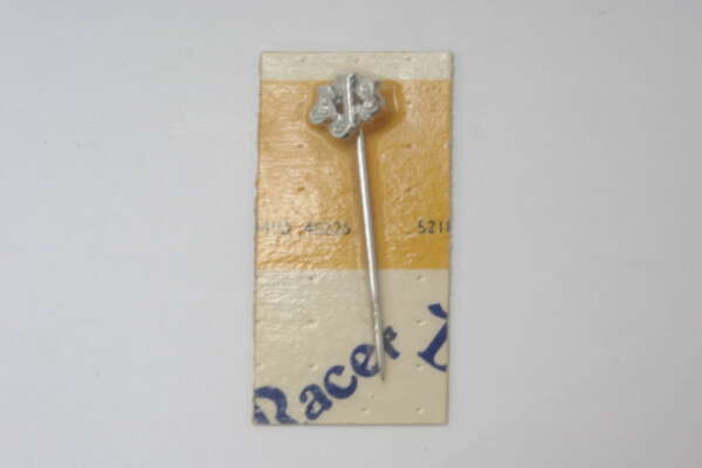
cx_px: 351
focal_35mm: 120
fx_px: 2340
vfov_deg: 11.4
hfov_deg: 17.1
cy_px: 234
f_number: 8
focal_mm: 80
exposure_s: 1/30
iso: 800
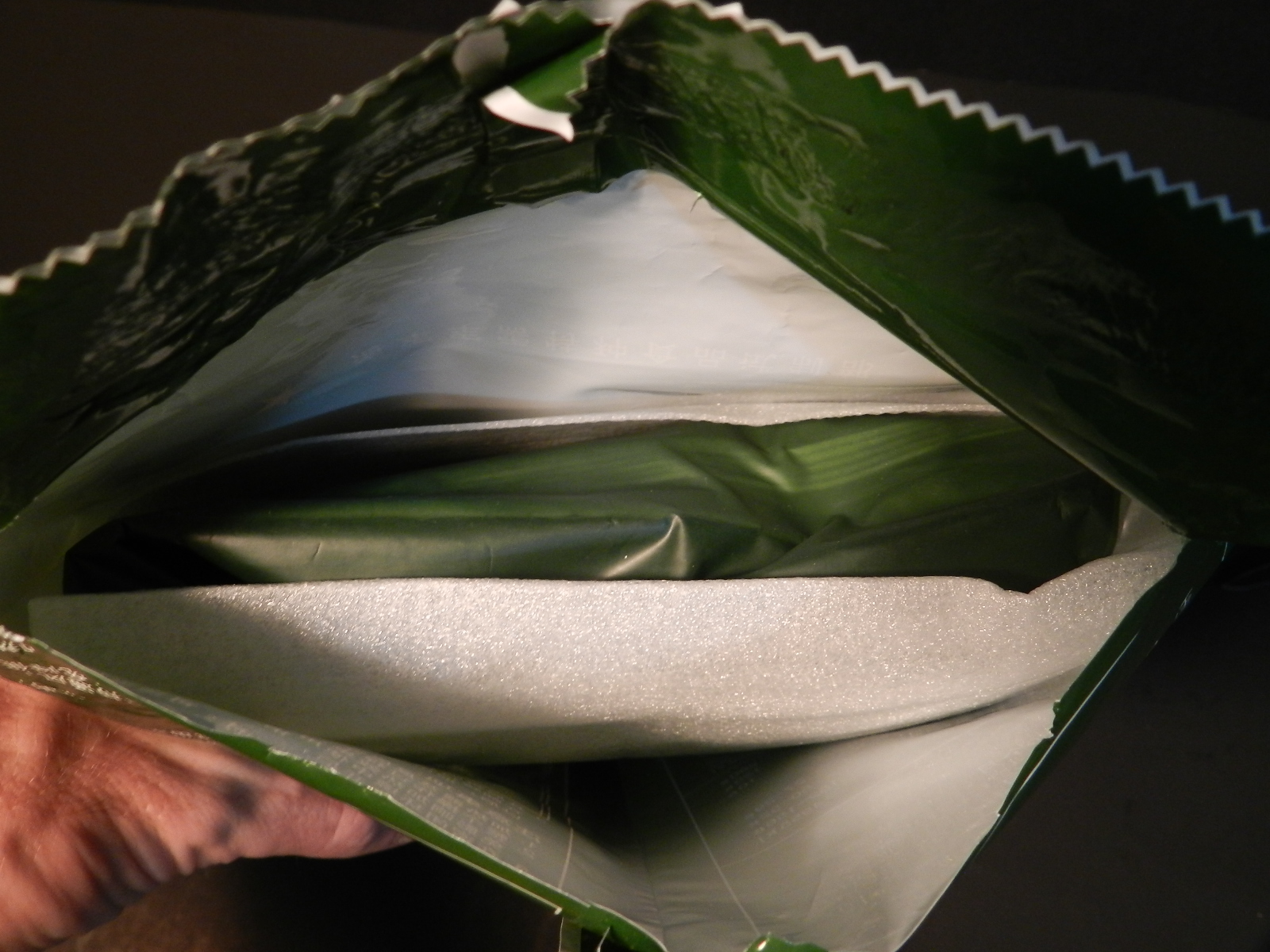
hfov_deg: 56.8
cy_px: 476
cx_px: 635
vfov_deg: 44.2
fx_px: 1174
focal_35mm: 32
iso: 400
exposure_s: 1/15
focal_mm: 5.6
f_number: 3.7
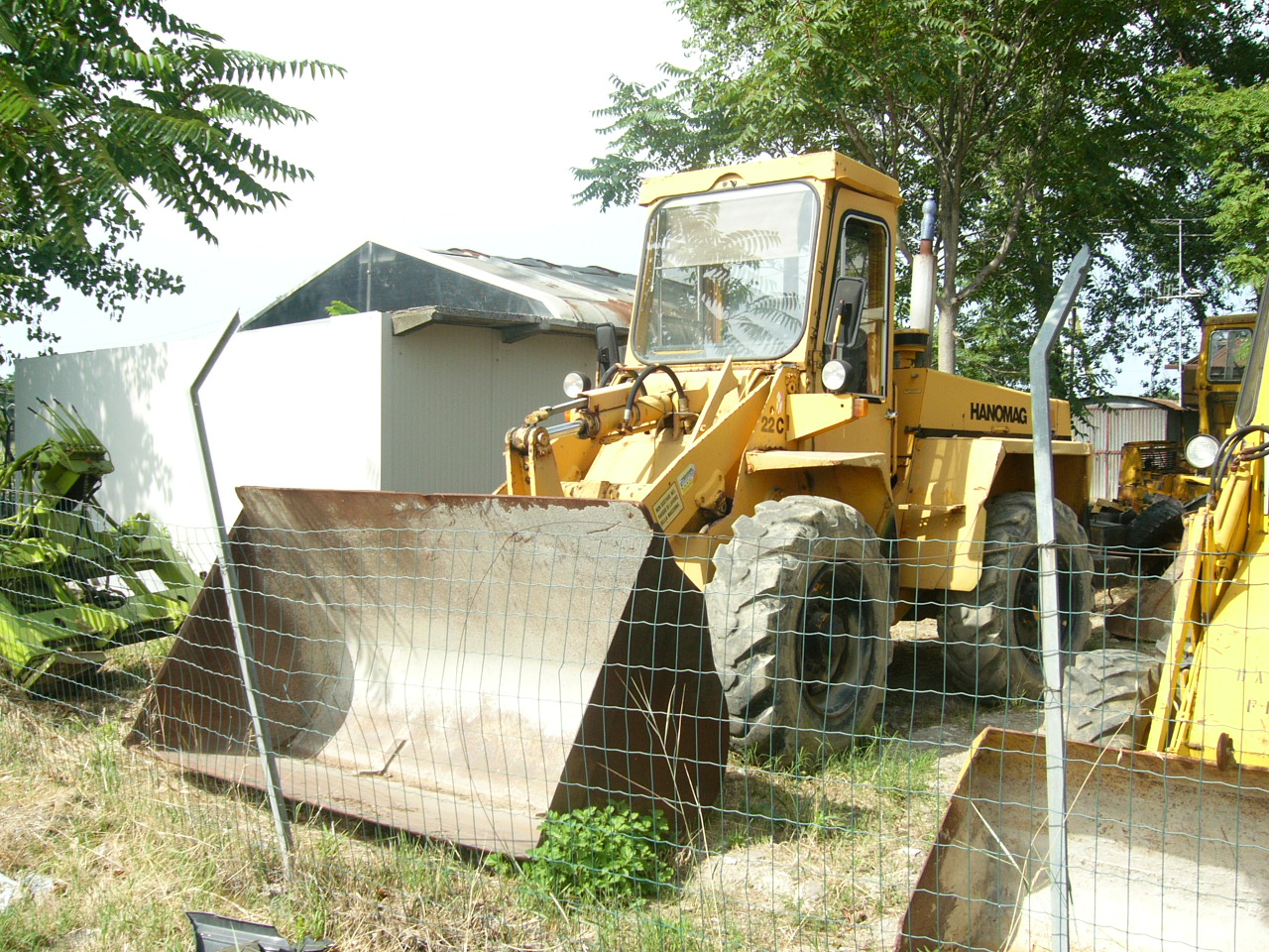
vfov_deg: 40.7
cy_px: 476
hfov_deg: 52.6
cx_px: 634
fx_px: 1283
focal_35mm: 35
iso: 50
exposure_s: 1/50
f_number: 8
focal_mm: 5.8
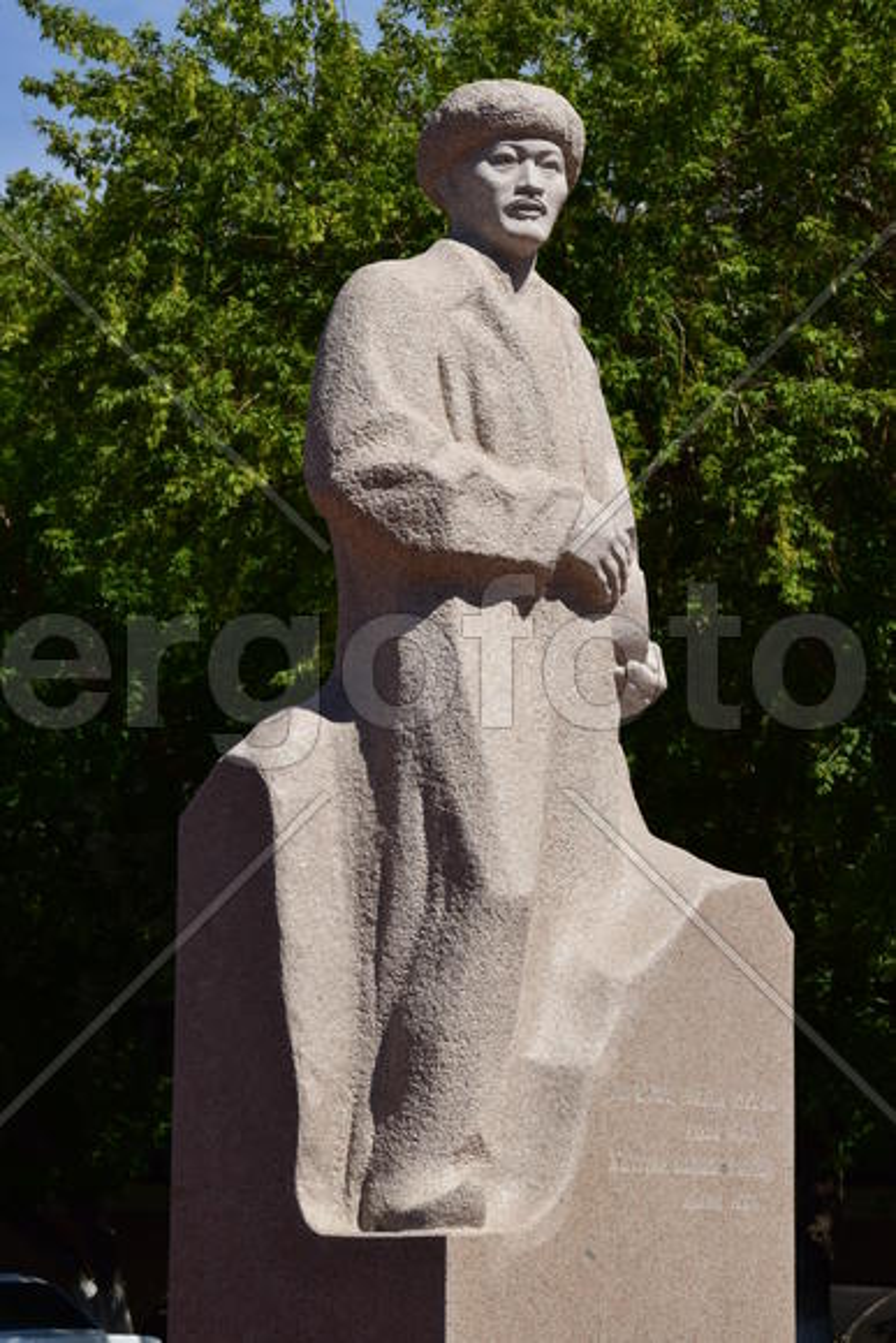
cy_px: 672
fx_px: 3917
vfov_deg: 19.5
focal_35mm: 105
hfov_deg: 13.0
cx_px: 448
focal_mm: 70
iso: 100
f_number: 11
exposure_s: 1/200
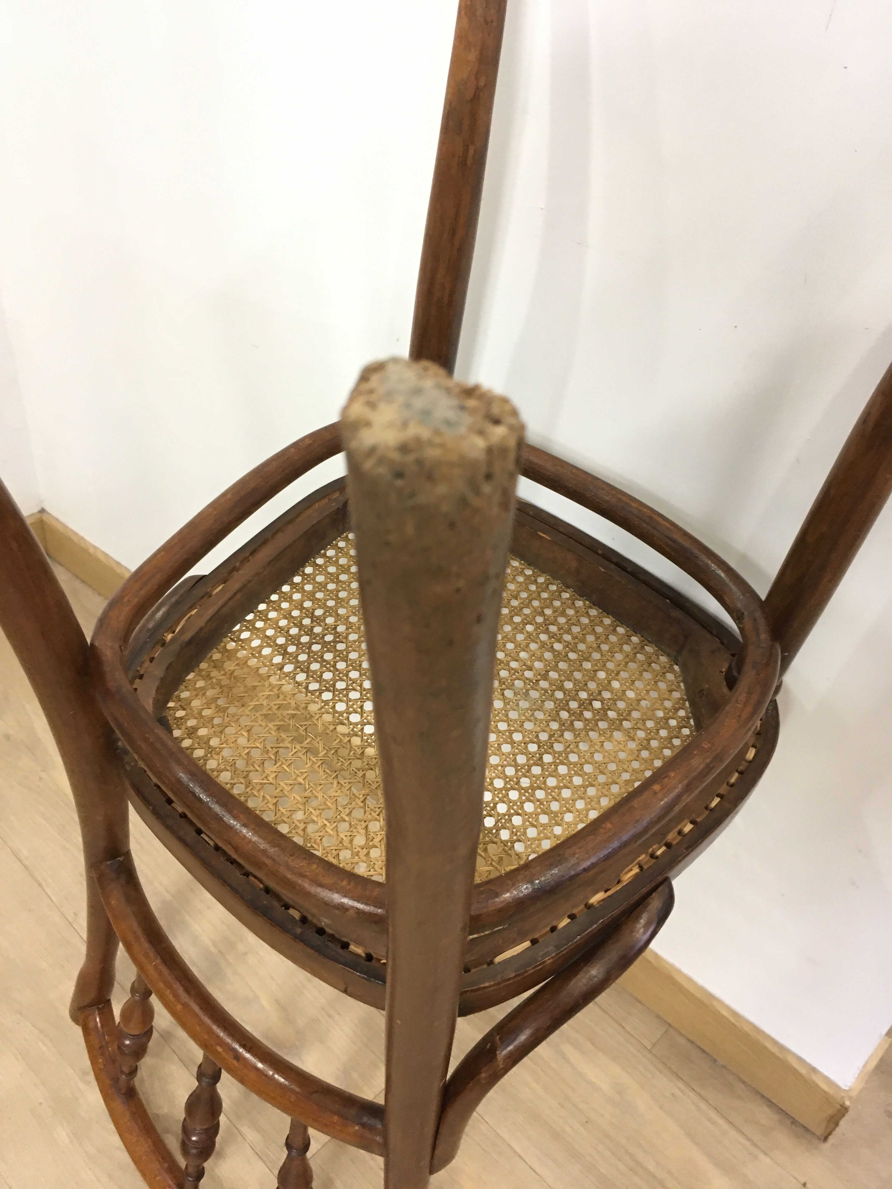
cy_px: 594
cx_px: 446
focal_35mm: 29
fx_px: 996
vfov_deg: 61.7
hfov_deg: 48.2
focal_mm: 4.15
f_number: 2.2
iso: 200
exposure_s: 1/20
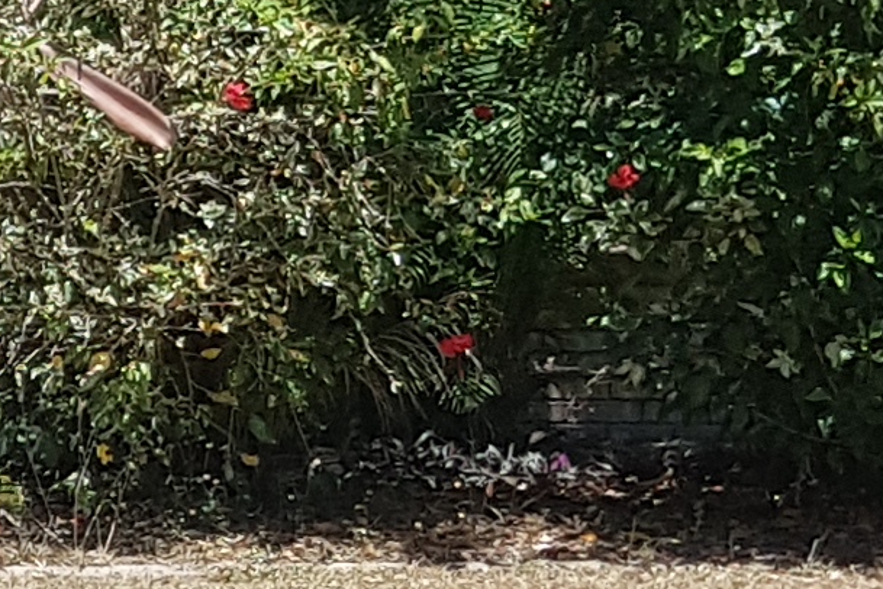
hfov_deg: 10.3
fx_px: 4390
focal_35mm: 179
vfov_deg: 7.7
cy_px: 344
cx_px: -1066
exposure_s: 1/1232
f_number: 1.7
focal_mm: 4.2
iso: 40
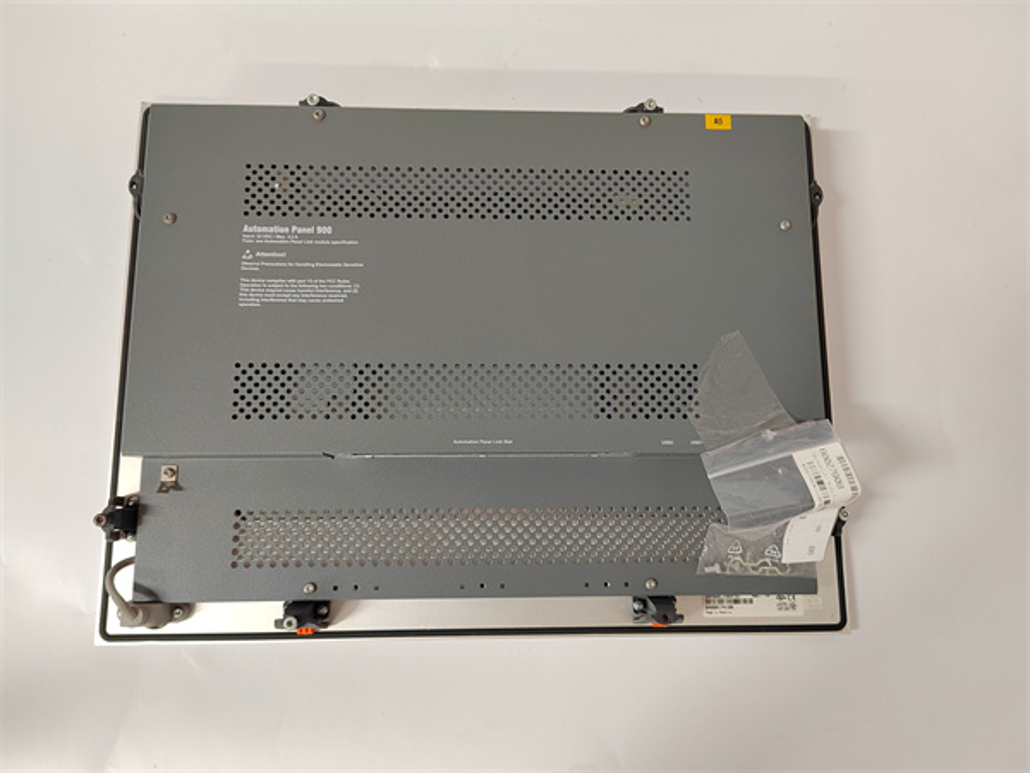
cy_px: 386
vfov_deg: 58.9
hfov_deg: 73.9
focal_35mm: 23
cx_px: 515
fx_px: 684
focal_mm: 5.52
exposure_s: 1/50
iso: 1419
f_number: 1.9
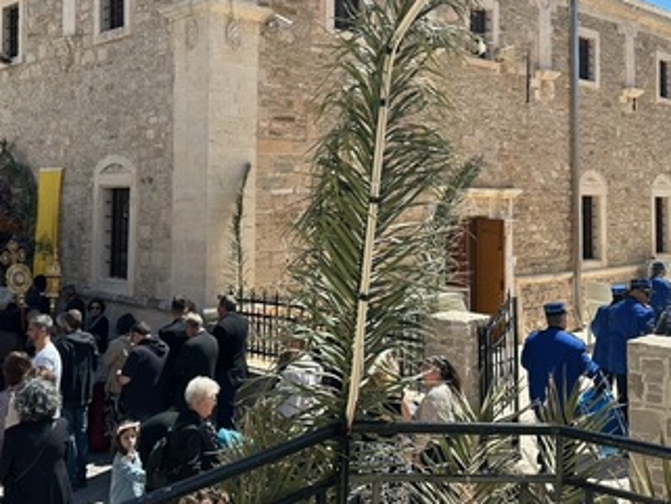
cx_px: 305
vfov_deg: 34.8
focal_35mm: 41
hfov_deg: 45.7
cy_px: 168
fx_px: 795
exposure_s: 1/2882
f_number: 1.78
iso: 80
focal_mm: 6.86
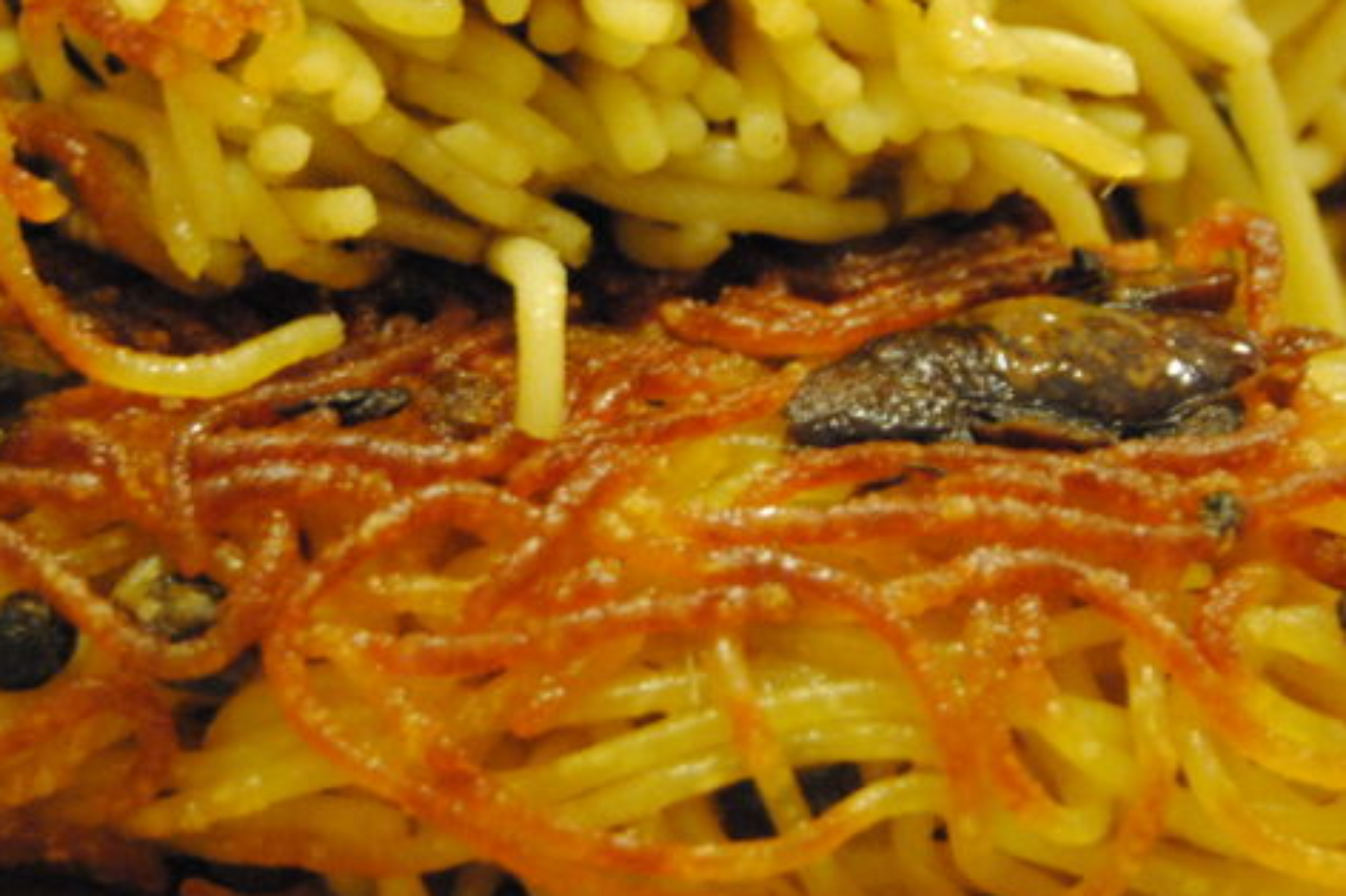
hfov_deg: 13.7
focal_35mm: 150
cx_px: 490
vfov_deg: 9.1
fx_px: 5604
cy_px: 235
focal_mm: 46
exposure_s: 1/13
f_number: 5.3
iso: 1600
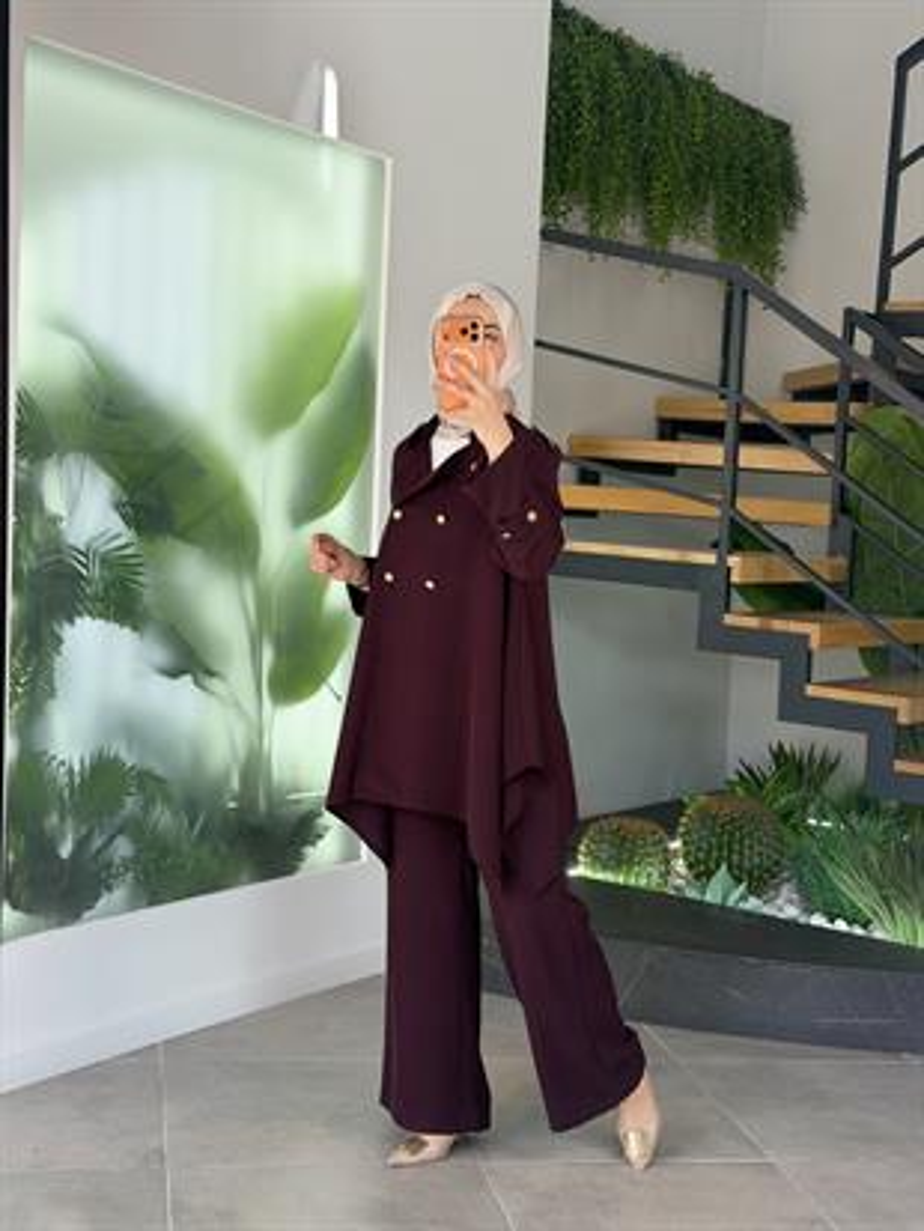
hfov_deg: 30.3
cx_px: 462
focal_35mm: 48
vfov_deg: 39.6
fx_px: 1707
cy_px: 616
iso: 64
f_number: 1.78
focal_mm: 6.76
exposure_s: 1/478
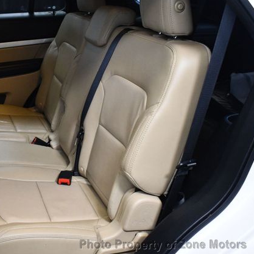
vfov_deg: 36.1
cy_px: 126
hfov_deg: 35.5
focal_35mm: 47
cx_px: 72
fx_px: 390
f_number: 3.5
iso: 2800
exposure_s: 1/125
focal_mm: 18
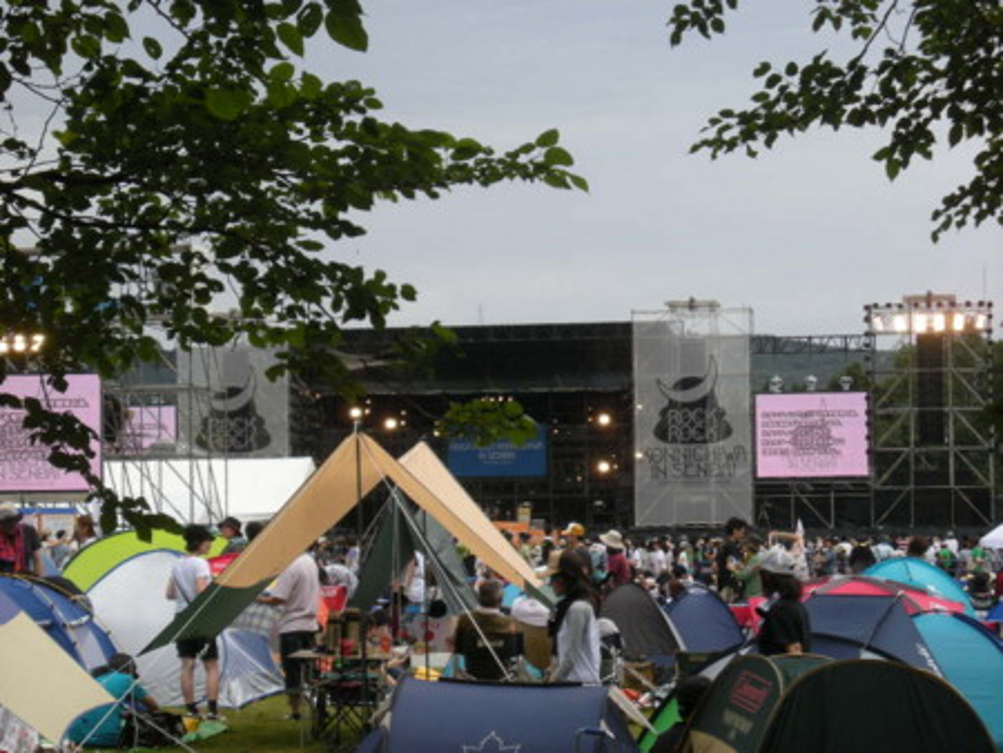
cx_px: 502
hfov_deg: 18.7
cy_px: 376
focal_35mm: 105
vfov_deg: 14.1
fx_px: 3044
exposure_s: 1/215
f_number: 4.7
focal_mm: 17.1
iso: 64
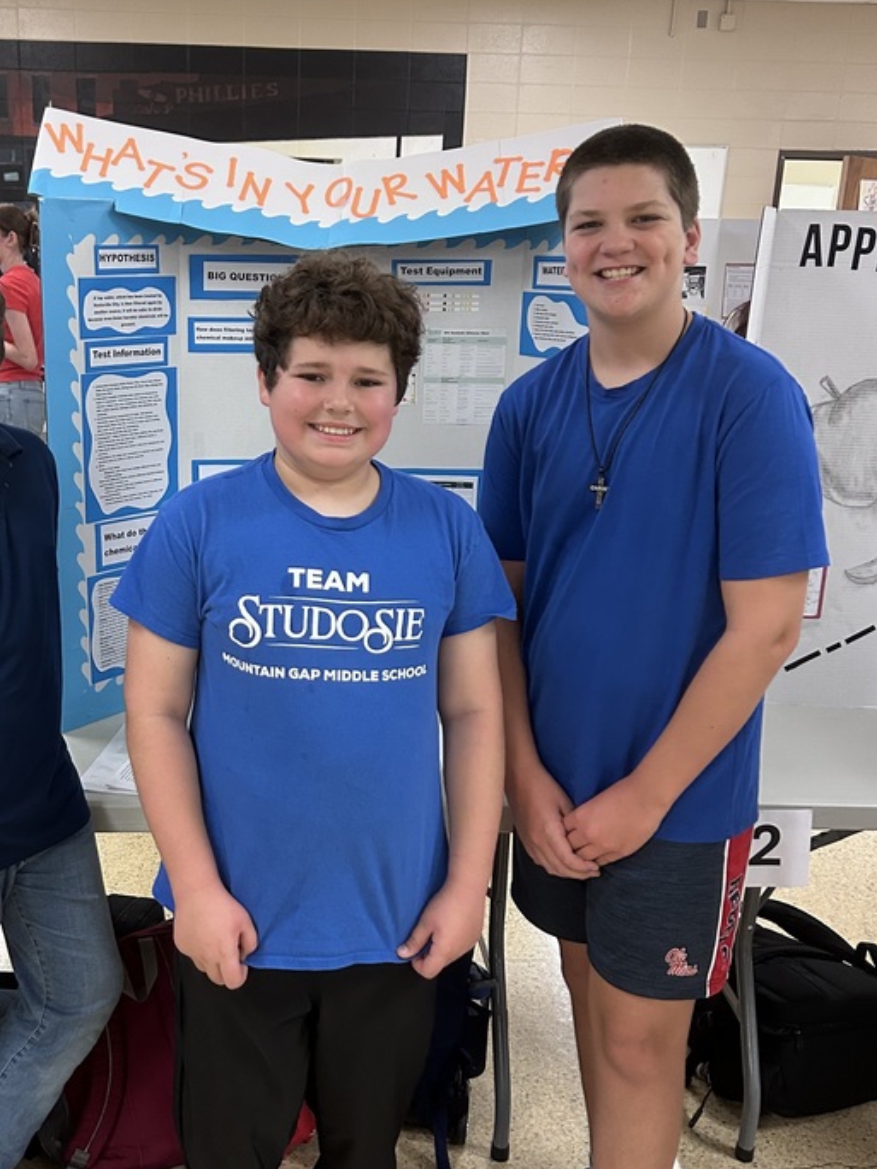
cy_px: 590
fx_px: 1284
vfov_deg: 49.0
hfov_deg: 37.3
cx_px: 285
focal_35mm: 38
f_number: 1.5
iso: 250
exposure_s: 1/60
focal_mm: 5.7
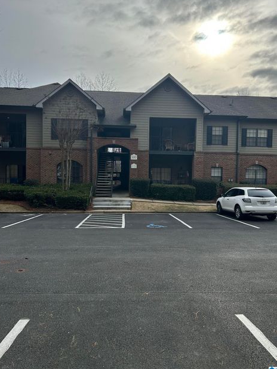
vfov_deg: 63.4
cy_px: 176
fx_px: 299
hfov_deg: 49.7
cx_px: 140
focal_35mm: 28
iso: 50
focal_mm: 5.7
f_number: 1.5
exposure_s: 1/4274
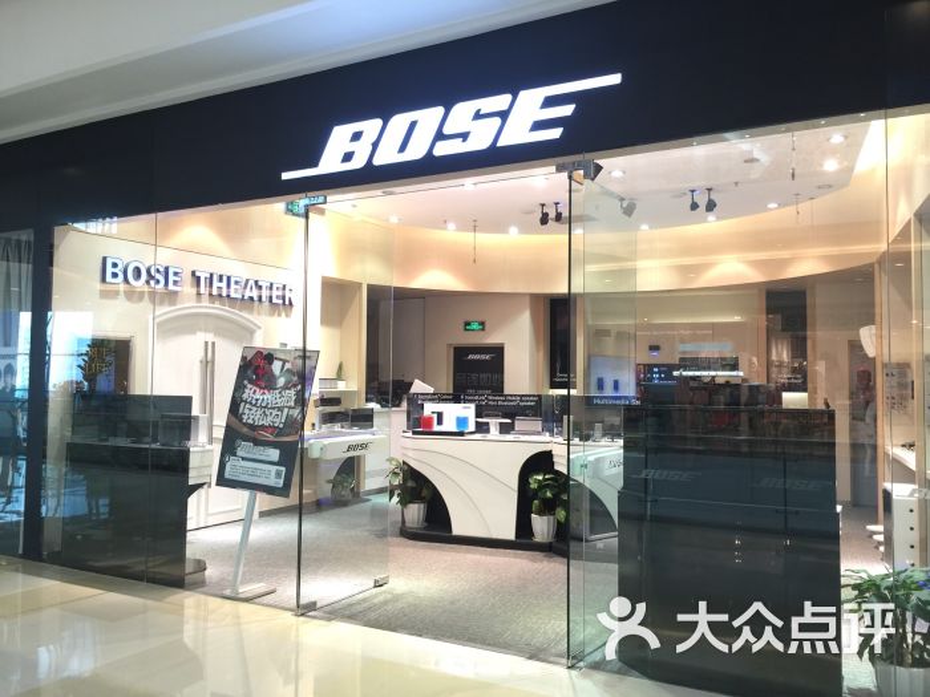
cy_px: 348
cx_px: 465
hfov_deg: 61.7
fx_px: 779
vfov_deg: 48.2
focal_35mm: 29
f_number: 2.2
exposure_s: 1/17
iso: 50
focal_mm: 4.15
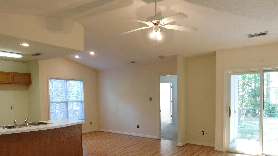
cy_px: 106
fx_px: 199
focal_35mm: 27
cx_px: 137
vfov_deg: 42.2
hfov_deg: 69.9
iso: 360
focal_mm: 4
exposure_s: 1/30
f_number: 3
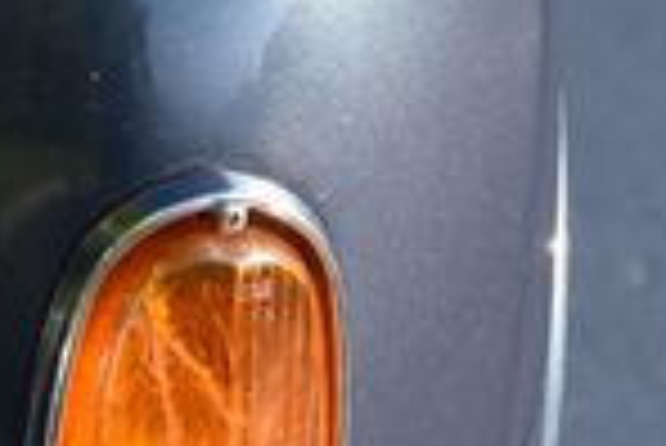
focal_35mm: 401
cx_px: -634
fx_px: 7426
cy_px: 491
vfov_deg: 3.4
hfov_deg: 5.0
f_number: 8
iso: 400
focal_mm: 62
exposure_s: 1/500
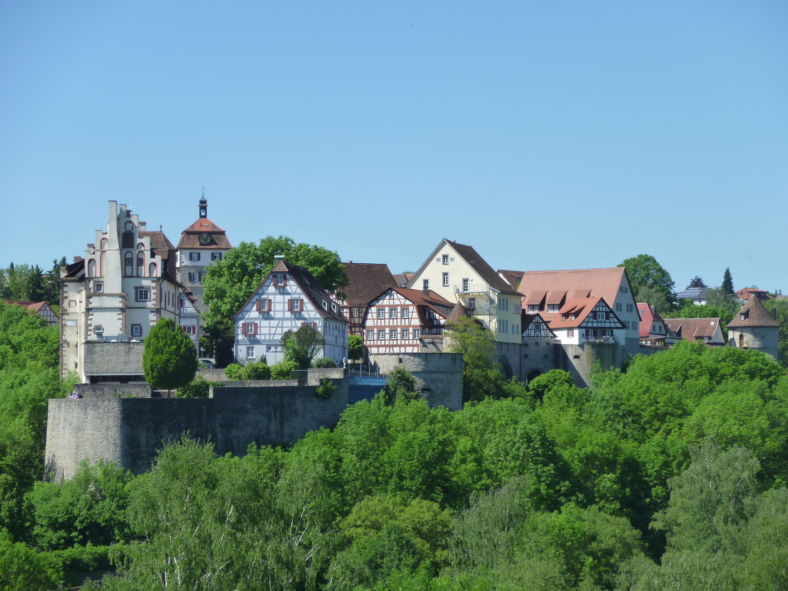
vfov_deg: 12.2
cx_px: 394
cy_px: 296
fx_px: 2754
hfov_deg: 16.3
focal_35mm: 121
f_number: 5.4
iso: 125
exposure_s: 1/320
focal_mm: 21.7
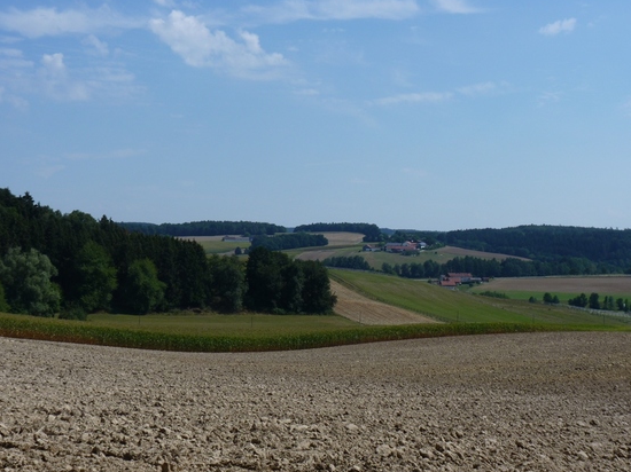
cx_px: 334
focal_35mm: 63
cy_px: 230
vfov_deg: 23.3
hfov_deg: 30.7
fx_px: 1148
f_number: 5.6
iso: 80
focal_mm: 10.4
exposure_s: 1/500
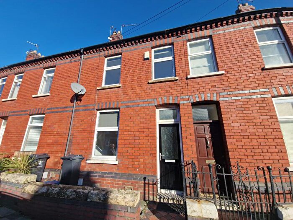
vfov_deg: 89.9
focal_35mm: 13
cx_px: 146
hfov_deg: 106.2
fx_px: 110
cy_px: 110
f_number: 2.2
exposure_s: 1/1701
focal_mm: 2.2
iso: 50
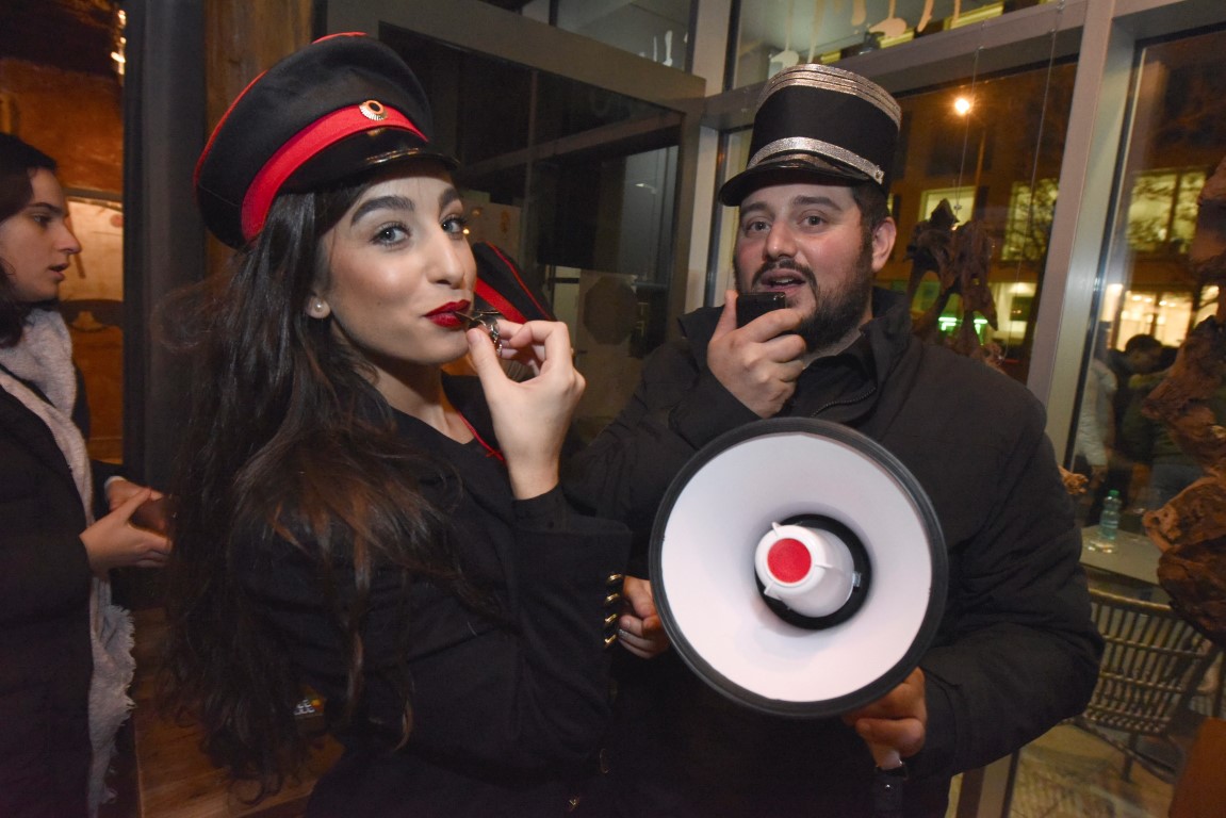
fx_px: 715
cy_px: 409
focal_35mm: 21
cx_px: 613
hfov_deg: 81.2
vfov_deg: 59.5
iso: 6400
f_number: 6.3
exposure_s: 1/60
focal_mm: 21
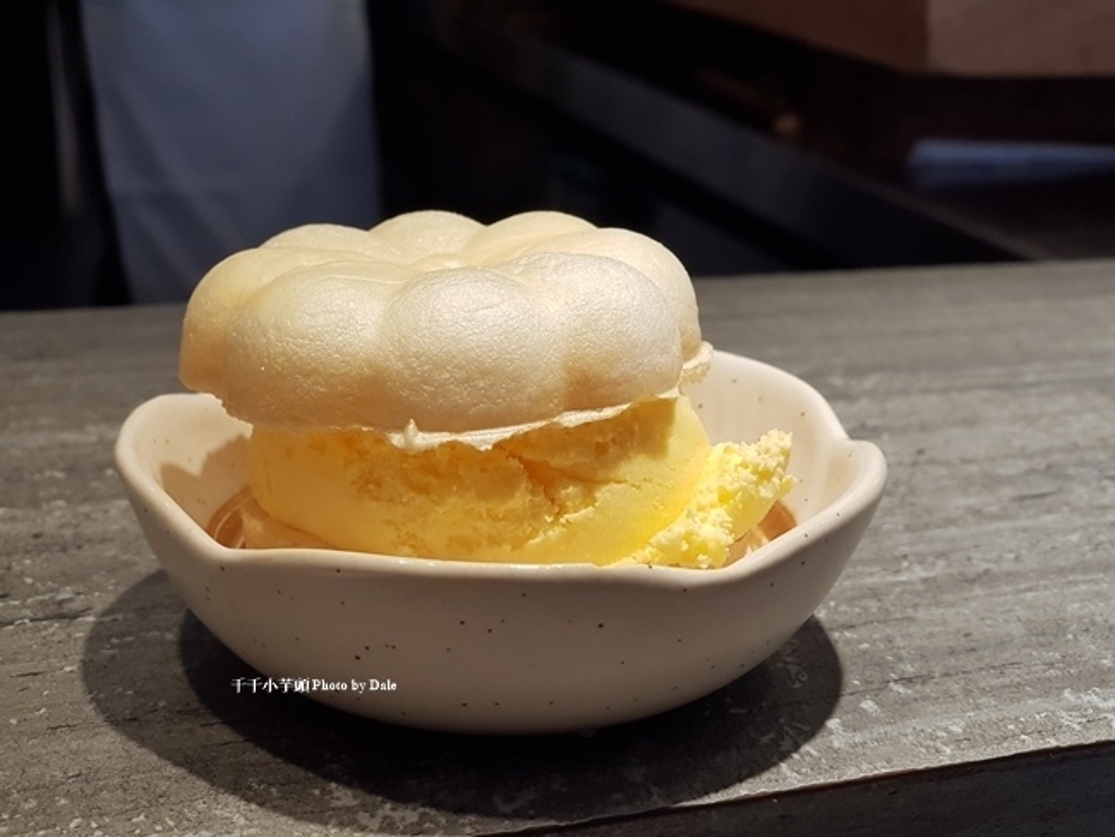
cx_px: 558
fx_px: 1676
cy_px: 418
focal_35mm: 52
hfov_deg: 36.8
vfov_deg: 28.1
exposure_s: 1/30
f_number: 2.4
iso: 80
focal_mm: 6
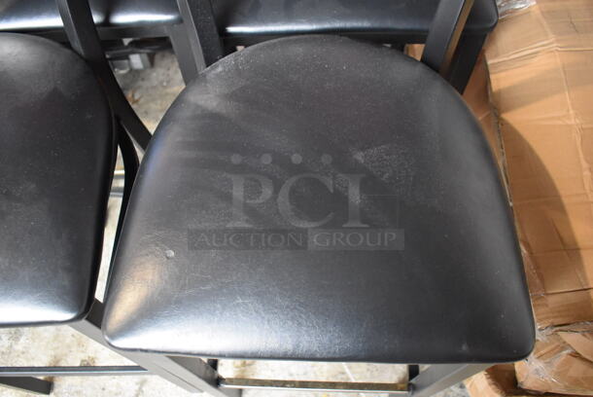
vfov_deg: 43.7
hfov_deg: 61.9
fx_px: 495
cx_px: 296
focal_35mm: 30
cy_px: 198
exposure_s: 1/125
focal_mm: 20
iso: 5600
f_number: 3.5
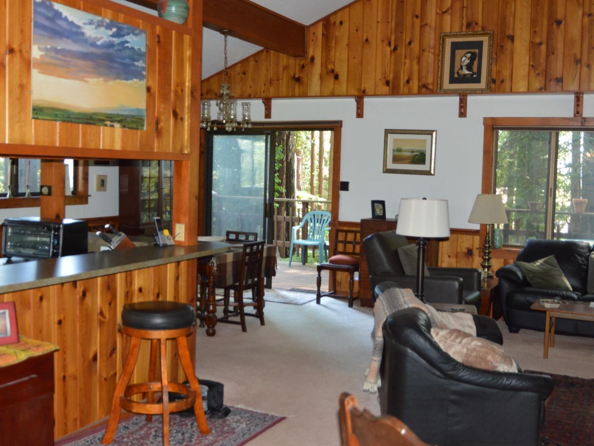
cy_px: 218
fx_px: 686
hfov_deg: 46.8
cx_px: 290
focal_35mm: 40
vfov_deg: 36.0
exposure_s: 1/60
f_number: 3.5
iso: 900
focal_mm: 24
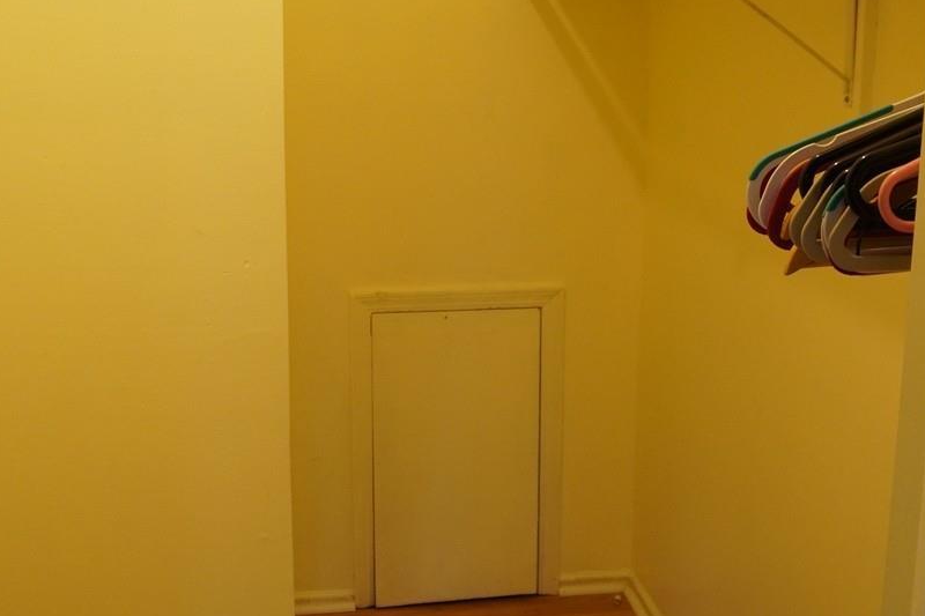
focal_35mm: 54
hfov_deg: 36.9
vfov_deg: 25.0
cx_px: 459
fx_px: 1387
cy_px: 299
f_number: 4
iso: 1000
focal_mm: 16
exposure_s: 1/160
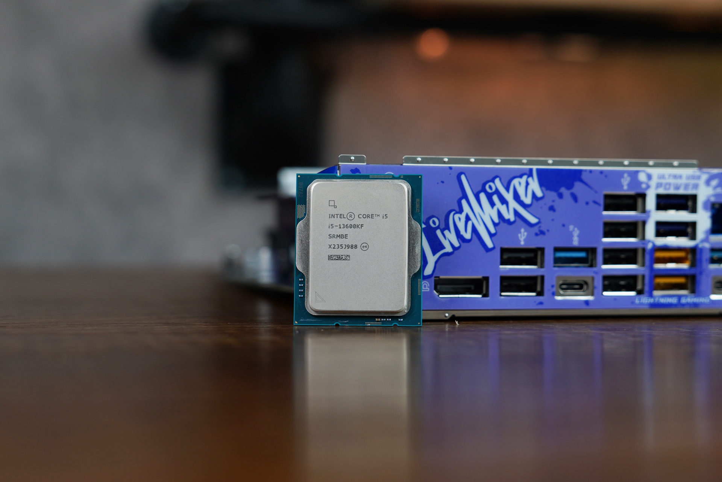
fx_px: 1344
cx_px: 361
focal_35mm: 67
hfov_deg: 30.1
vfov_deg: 20.3
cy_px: 241
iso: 200
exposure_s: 1/80
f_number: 3.5
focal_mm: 45
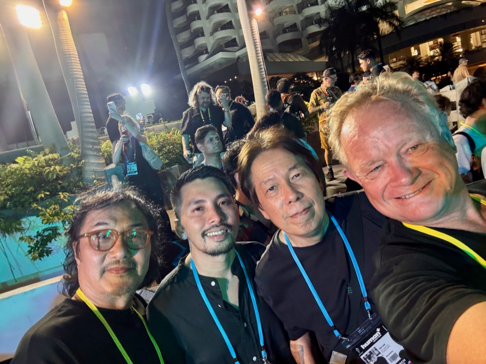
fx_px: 323
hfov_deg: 73.9
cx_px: 243
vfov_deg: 58.9
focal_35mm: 23
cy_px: 182
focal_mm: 2.69
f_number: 1.9
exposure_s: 1/25
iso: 320
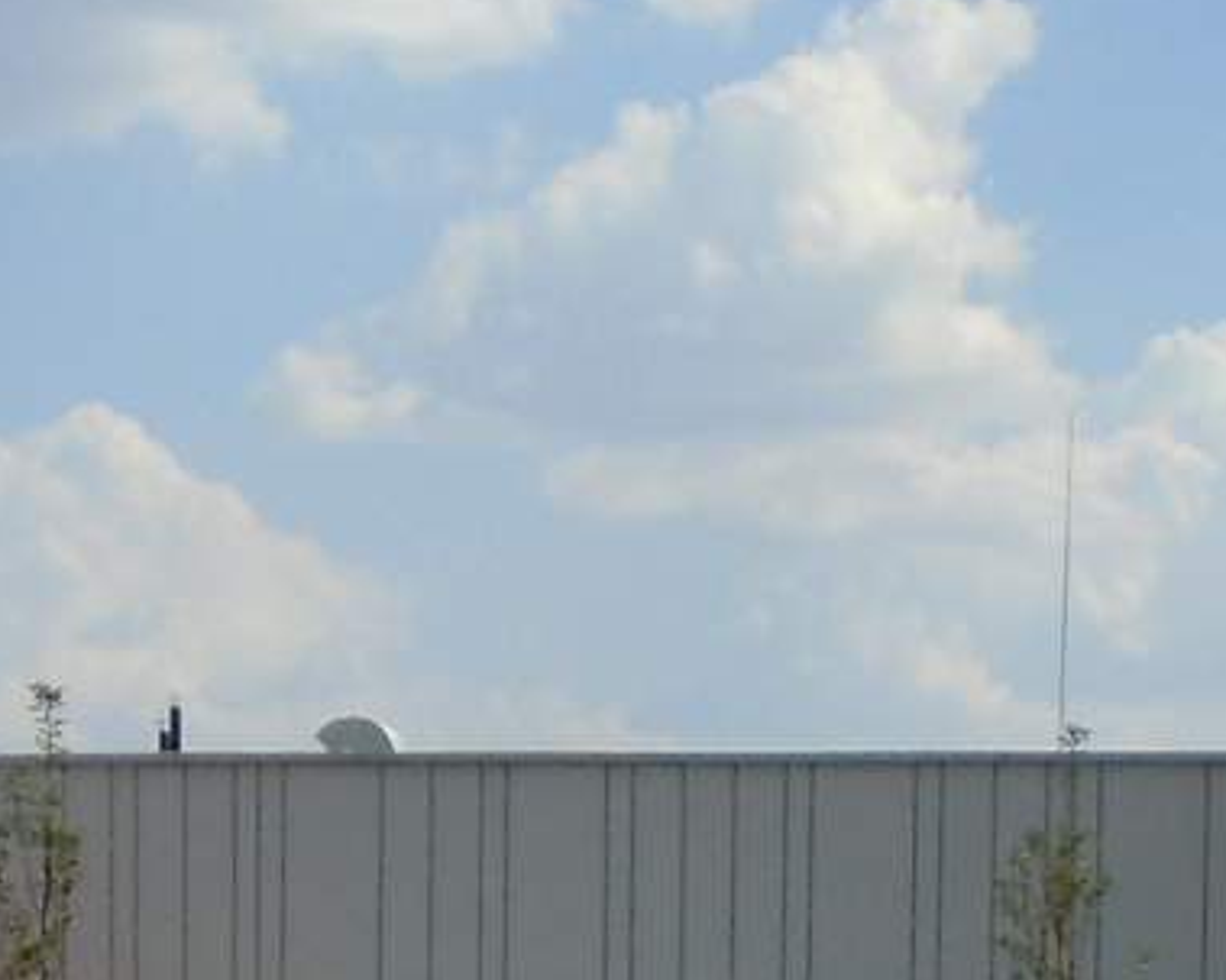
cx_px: 890
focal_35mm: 134
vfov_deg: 11.0
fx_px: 4861
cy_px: 1575
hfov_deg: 14.3
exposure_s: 1/250
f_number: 8
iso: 100
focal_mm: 4.6
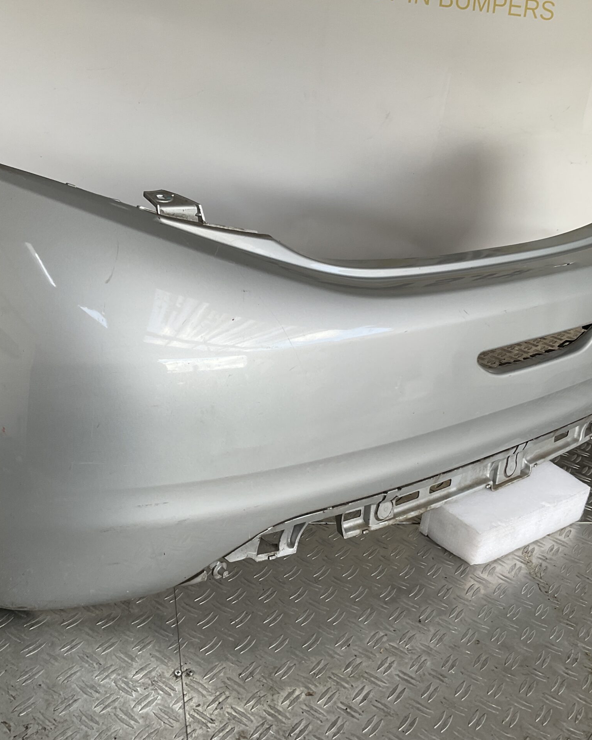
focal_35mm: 38
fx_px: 832
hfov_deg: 39.2
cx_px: 290
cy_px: 371
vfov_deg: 47.9
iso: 25
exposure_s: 1/120
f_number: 1.8
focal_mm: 3
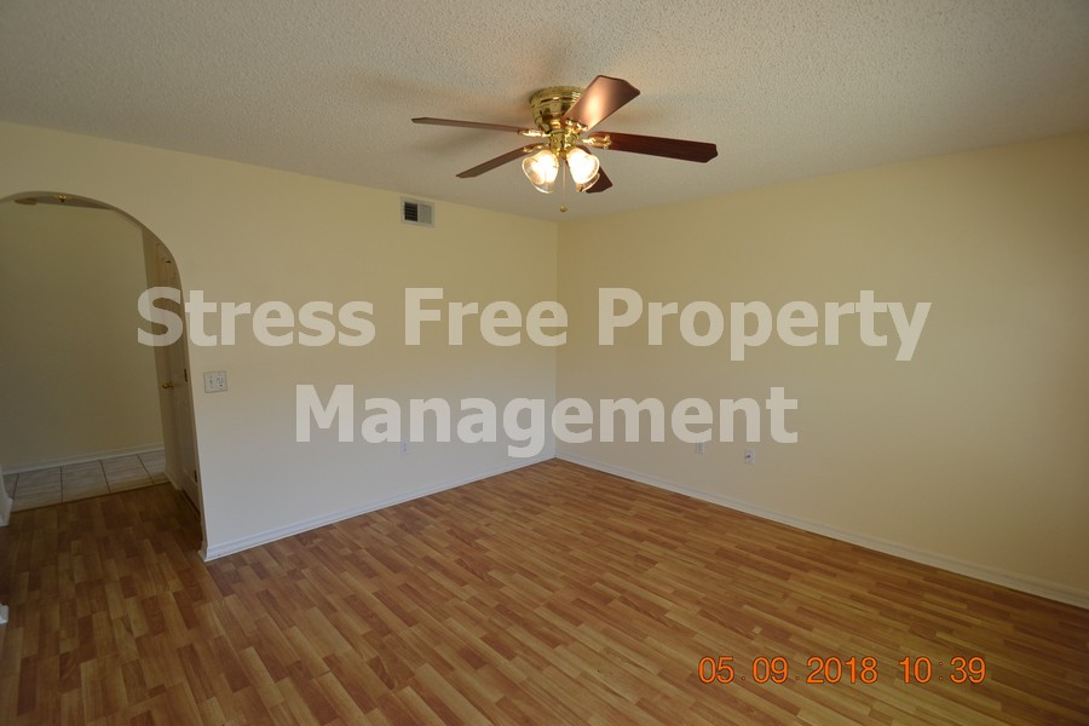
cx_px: 544
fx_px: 454
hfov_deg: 100.4
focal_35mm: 15
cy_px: 363
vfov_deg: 77.3
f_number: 5.6
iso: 400
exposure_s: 1/125
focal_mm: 10
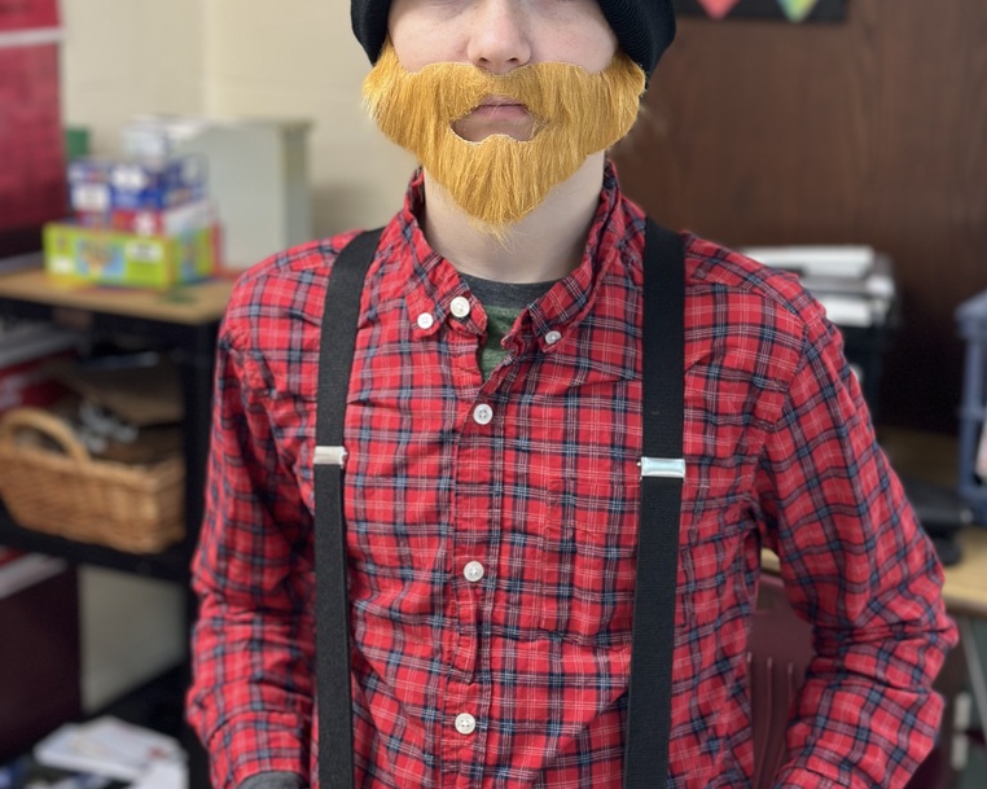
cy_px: 354
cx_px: 496
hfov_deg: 30.0
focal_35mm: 63
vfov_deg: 24.2
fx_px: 1840
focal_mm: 6.86
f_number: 1.78
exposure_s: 1/60
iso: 160
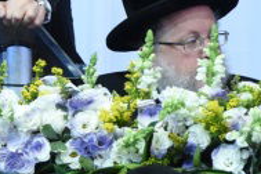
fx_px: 4132
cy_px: -92
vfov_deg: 2.4
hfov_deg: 3.6
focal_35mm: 570
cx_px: -69
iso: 3200
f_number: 4
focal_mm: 105
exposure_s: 1/100
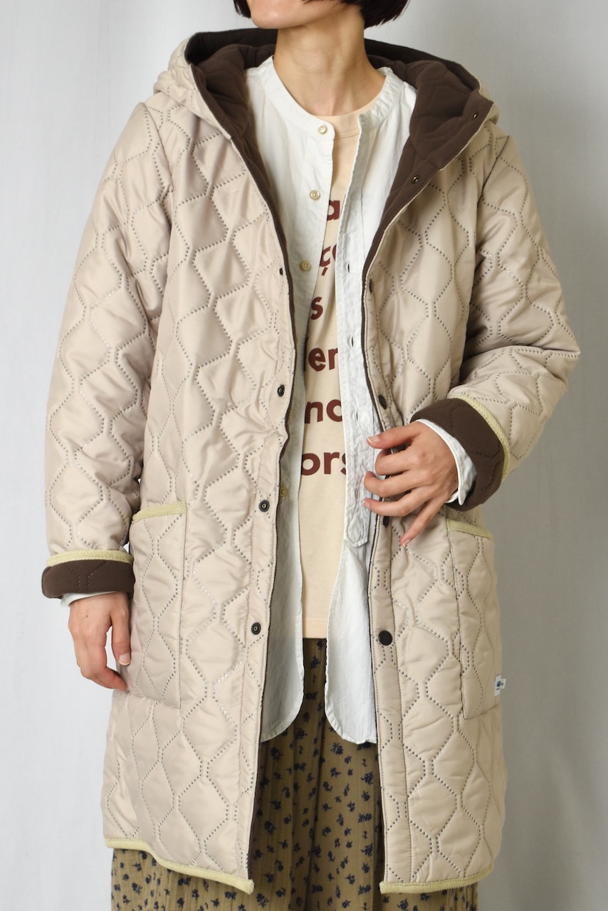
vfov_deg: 42.3
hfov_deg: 29.0
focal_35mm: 46
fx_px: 1177
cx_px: 304
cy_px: 456
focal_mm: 31
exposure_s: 1/60
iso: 400
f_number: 4.2
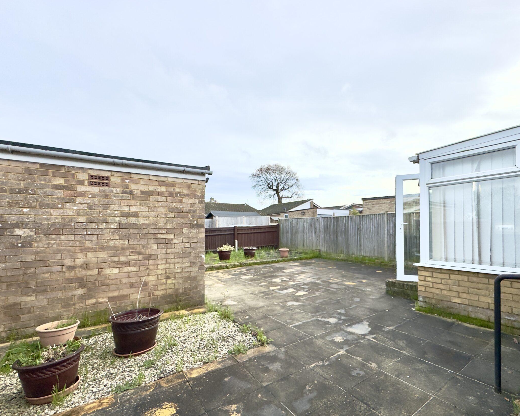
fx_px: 262
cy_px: 224
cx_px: 301
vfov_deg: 76.8
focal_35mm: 17
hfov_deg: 88.9
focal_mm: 2.22
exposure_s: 1/1078
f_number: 2.2
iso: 50
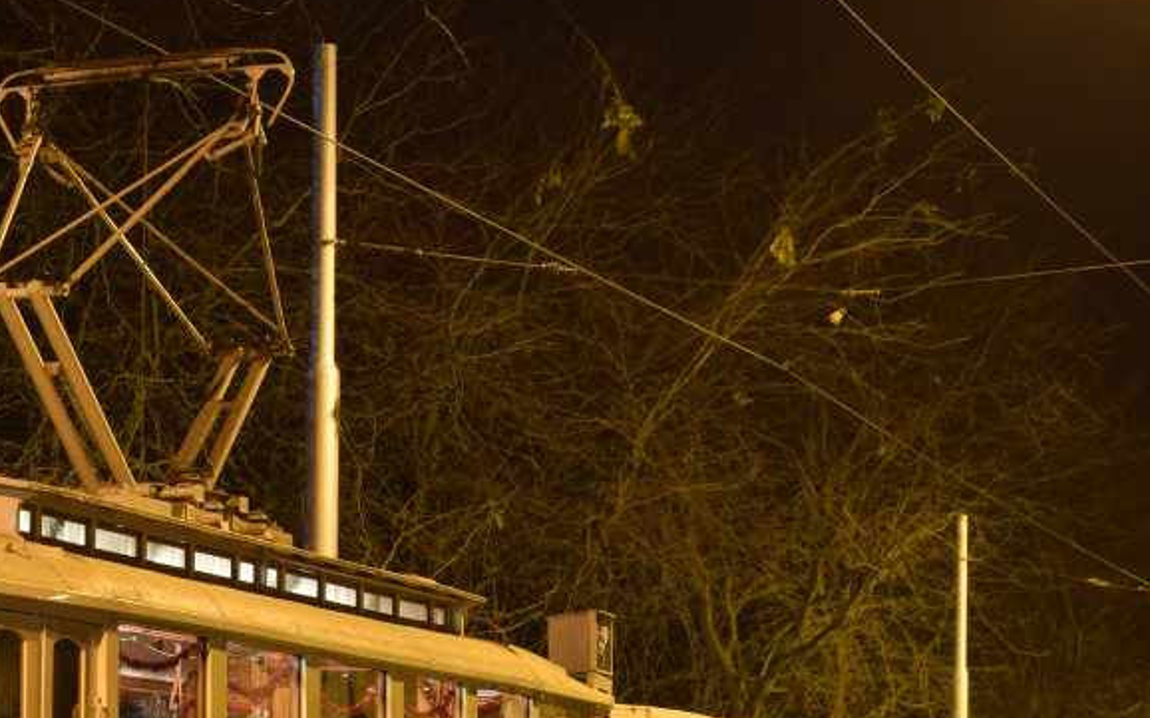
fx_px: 3666
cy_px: 612
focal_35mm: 117
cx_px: 10
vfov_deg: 11.1
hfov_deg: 17.4
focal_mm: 34
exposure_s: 3
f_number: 6.3
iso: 200
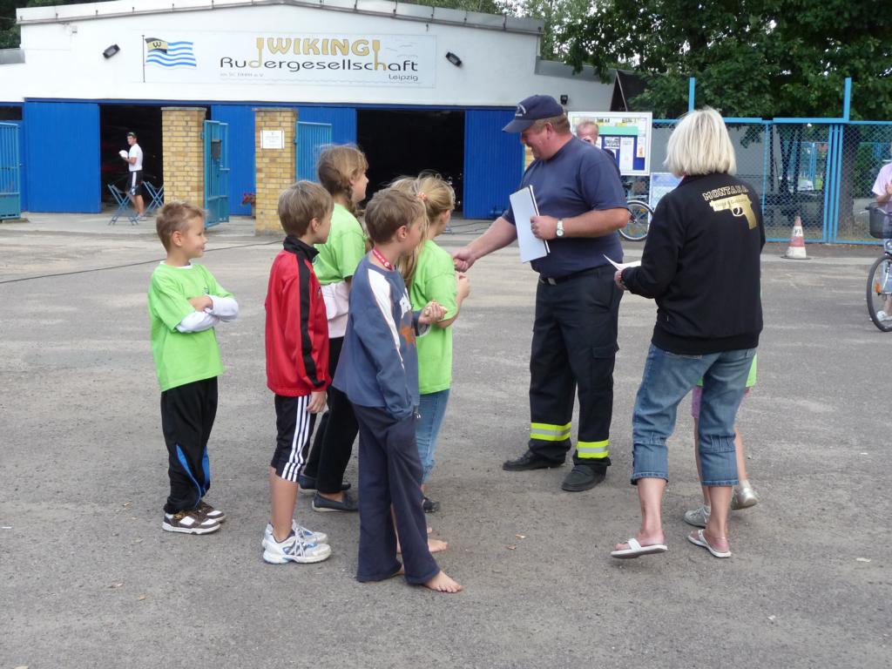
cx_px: 446
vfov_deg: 30.3
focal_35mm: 48
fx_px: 1237
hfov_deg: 39.7
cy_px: 334
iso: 200
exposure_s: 1/200
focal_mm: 8
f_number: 4.2
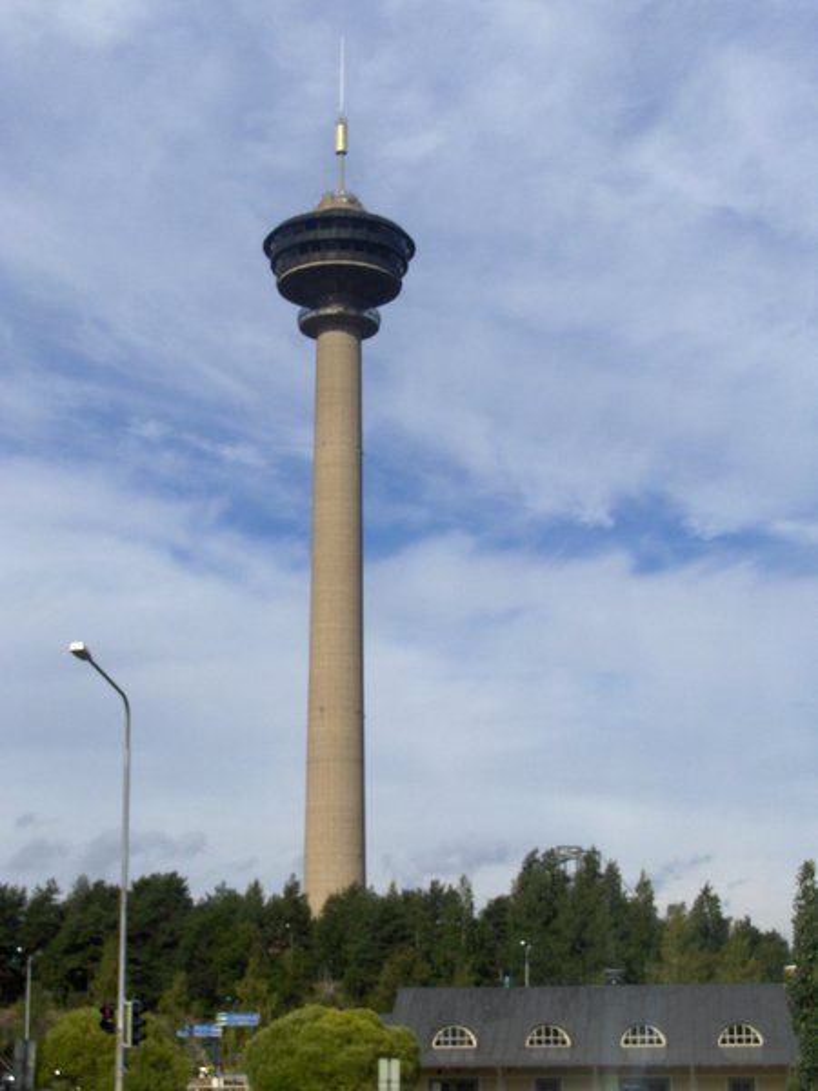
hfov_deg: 23.7
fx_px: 1953
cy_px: 546
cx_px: 409
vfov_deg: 31.2
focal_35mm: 62
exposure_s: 1/943
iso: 100
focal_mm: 10.19
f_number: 5.6
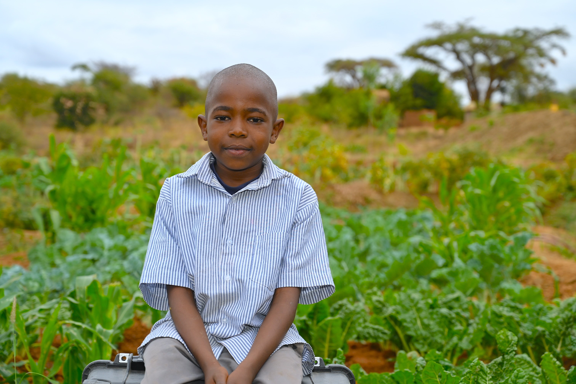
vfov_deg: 19.5
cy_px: 192
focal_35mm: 70
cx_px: 288
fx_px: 1120
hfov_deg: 28.8
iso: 125
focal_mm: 70
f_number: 5.6
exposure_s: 1/200
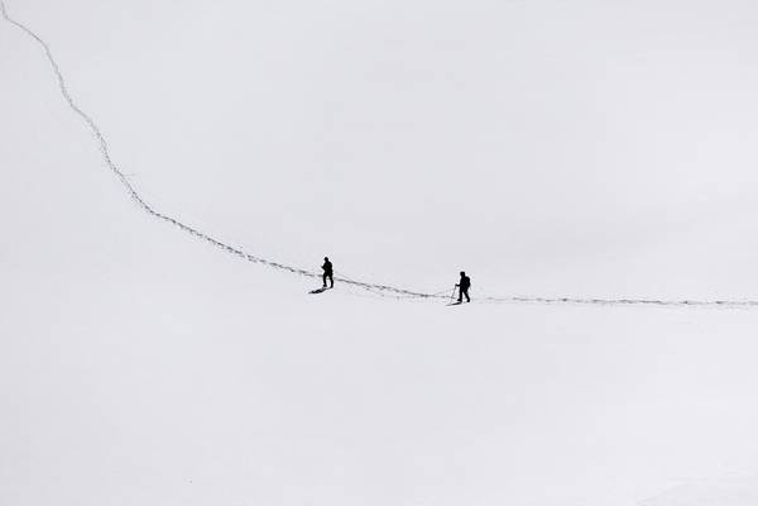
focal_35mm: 70
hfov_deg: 28.8
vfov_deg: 19.5
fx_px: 1474
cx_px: 379
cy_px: 253
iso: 125
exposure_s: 1/2500
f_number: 3.5
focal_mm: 25.7
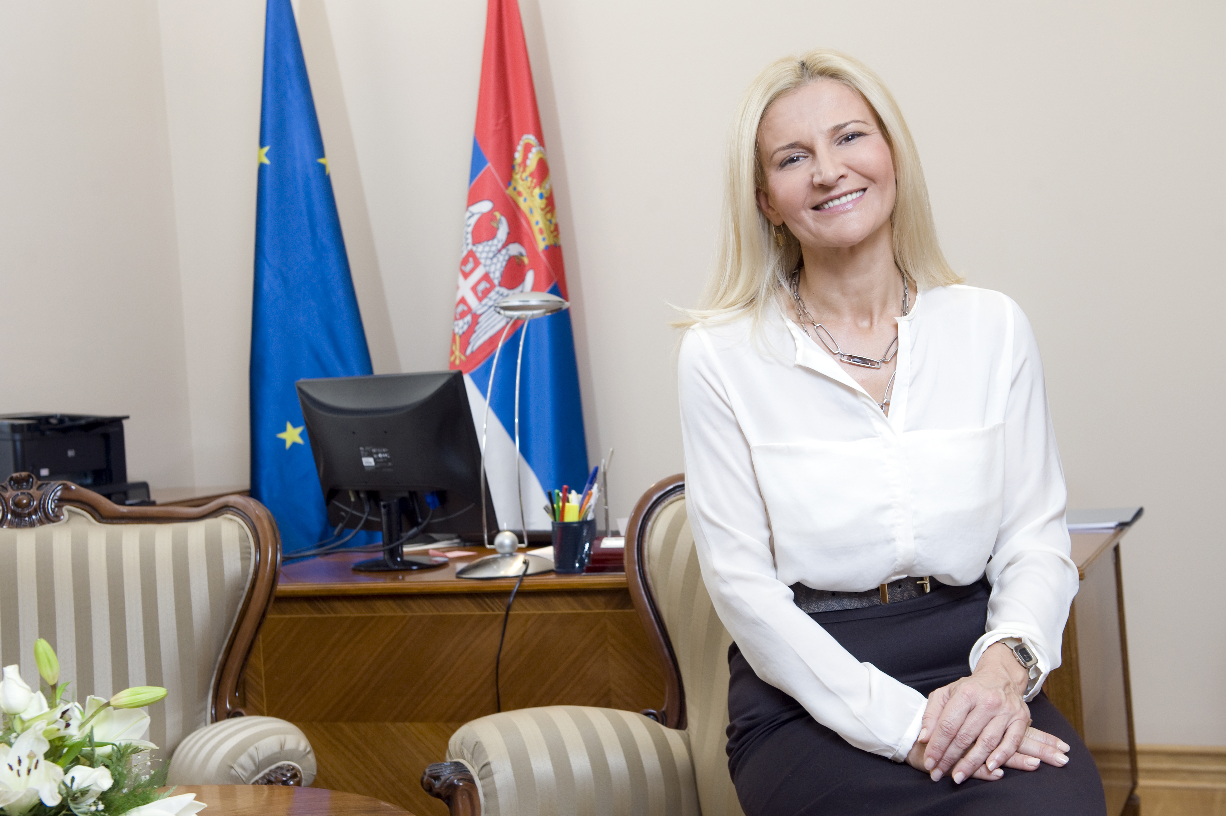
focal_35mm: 48
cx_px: 613
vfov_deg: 28.0
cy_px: 408
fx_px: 1634
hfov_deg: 41.1
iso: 800
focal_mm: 48
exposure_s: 1/125
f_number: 5.6
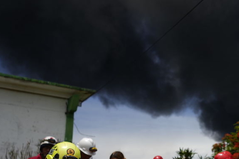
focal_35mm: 55
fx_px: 365
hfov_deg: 33.9
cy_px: 118
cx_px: 224
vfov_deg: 24.3
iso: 50
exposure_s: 1/1600
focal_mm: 24
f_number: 3.2
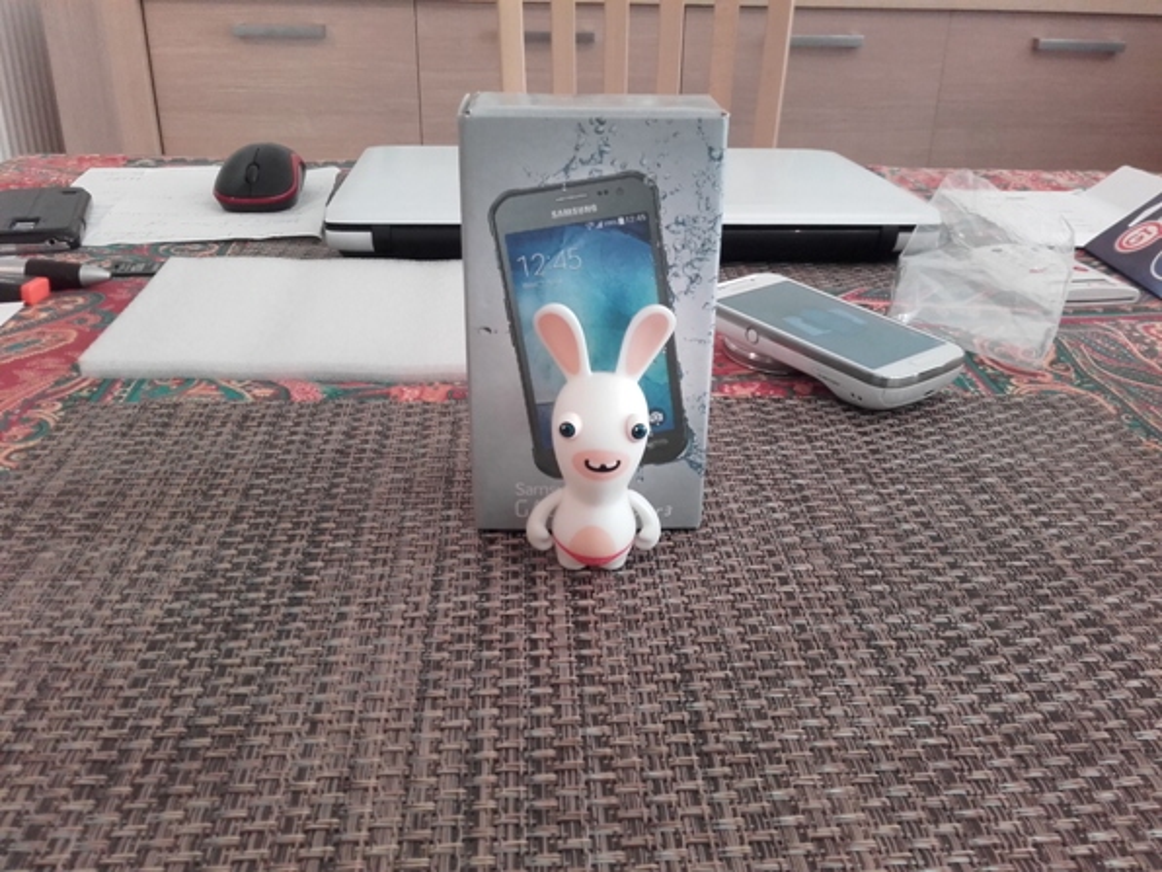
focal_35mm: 31
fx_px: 1041
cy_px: 436
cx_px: 581
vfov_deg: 45.4
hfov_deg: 58.4
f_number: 2.2
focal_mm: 3.3
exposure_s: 1/25
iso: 100
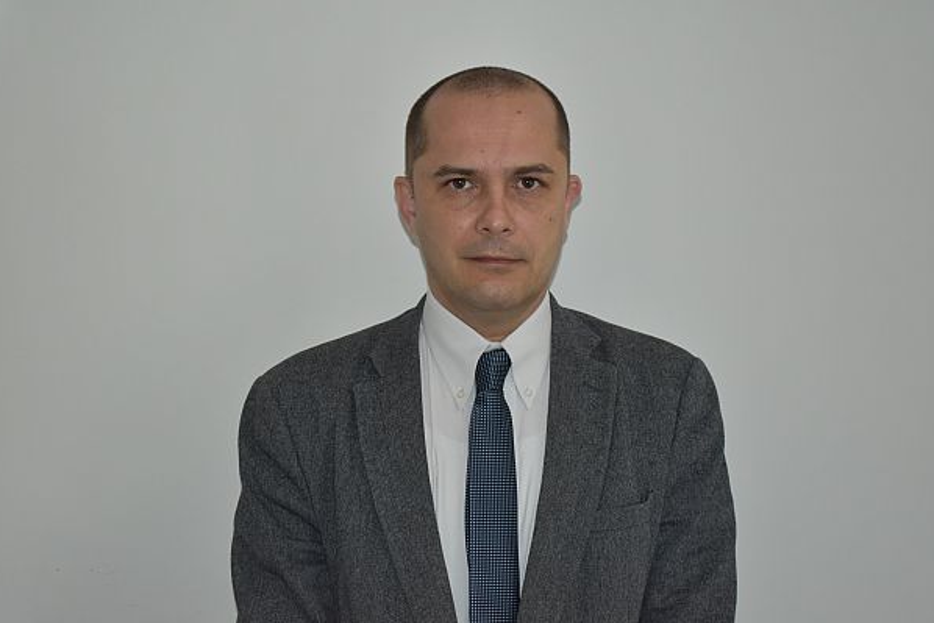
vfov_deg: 22.3
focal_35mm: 61
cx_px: 476
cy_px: 319
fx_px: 1583
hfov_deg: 32.9
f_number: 4.8
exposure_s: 1/125
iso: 1000
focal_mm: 38
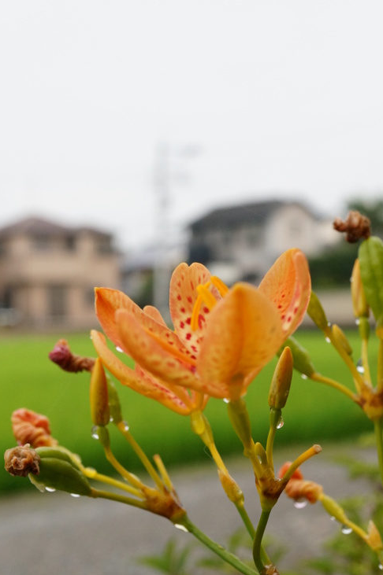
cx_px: 163
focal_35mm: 63
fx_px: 1007
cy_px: 333
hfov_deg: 21.5
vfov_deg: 31.9
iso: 800
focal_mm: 30
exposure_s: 1/800
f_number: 8
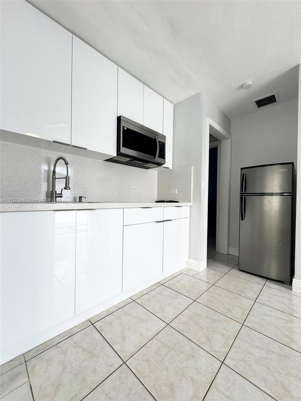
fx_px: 162
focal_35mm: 14
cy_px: 200
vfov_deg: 102.1
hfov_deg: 85.7
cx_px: 150
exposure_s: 1/122
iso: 40
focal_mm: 2.22
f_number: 2.2
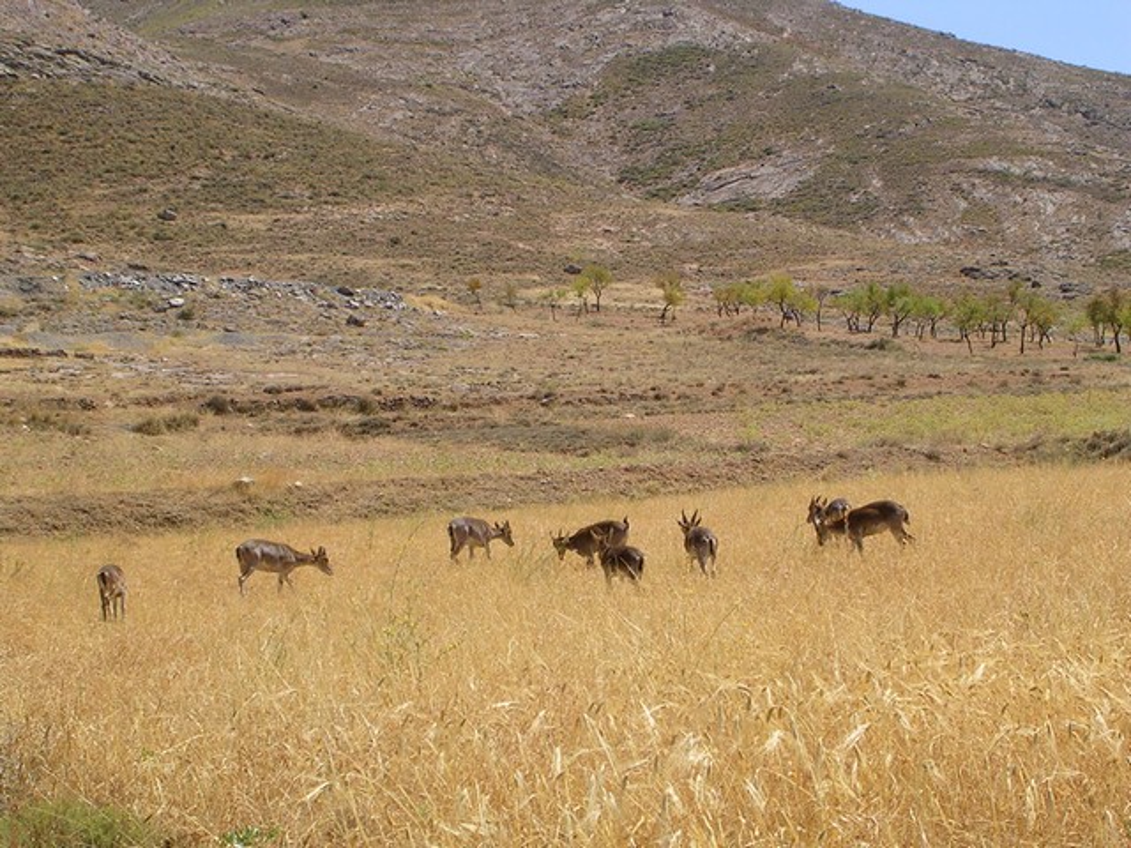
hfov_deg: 17.1
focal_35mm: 115
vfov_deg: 12.9
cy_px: 424
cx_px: 566
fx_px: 3757
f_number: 4.9
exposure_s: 1/390
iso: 50
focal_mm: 17.4
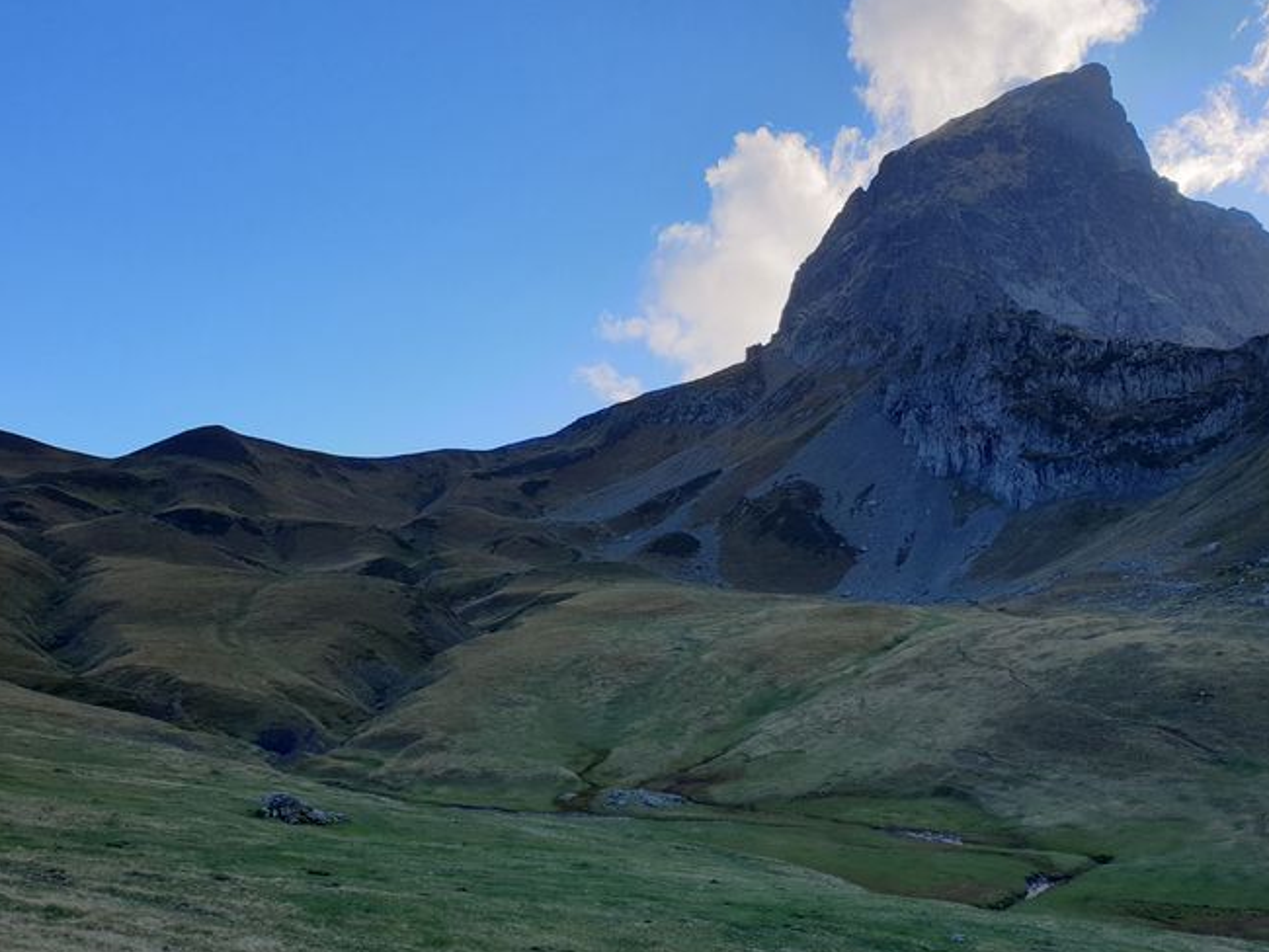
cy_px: 492
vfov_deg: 44.2
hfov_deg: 56.6
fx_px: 1174
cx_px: 713
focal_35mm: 32
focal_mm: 4.3
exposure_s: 1/836
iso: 50
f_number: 2.4
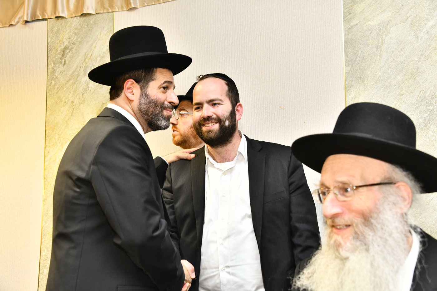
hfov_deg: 39.6
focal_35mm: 50
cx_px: 218
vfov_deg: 27.0
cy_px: 146
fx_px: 607
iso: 1000
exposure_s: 1/160
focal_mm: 50
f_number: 5.6
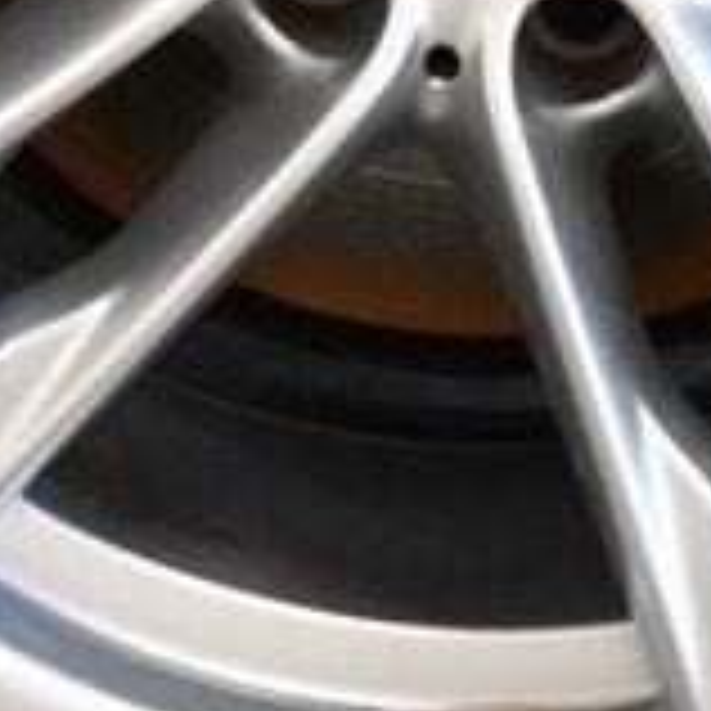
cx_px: 490
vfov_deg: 5.0
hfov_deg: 5.1
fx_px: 8040
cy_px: -333
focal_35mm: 346
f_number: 9
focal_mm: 42
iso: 2500
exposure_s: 1/320
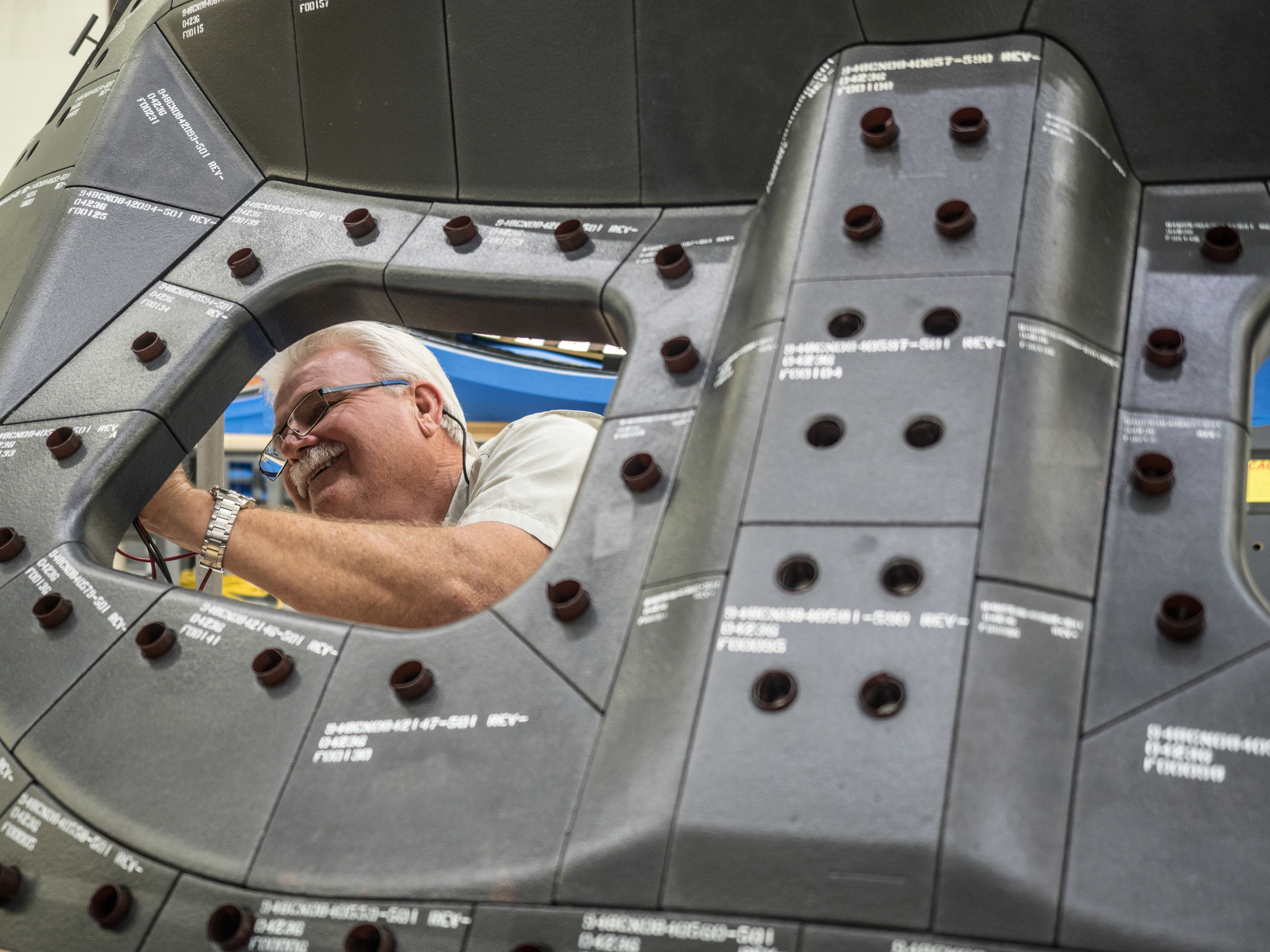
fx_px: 1908
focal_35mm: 52
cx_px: 635
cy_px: 476
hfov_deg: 36.8
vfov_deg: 28.0
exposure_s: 1/100
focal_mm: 26
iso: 800
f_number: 2.8
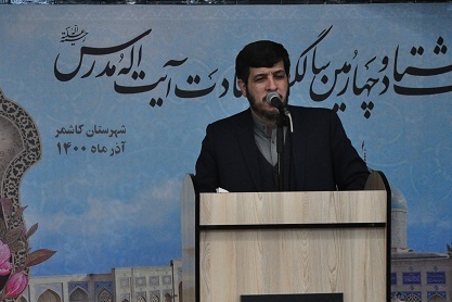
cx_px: 229
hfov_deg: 8.3
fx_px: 3114
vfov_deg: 5.5
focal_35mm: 248
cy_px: 249
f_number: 5.6
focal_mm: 92
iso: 1600
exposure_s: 1/60
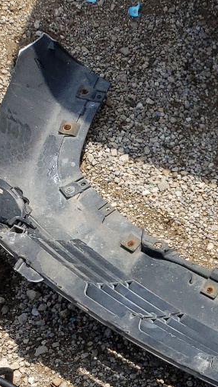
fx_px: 915
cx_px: 559
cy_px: 392
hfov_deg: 11.0
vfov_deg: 22.9
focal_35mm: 89
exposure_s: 1/2000
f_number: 1.5
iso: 50
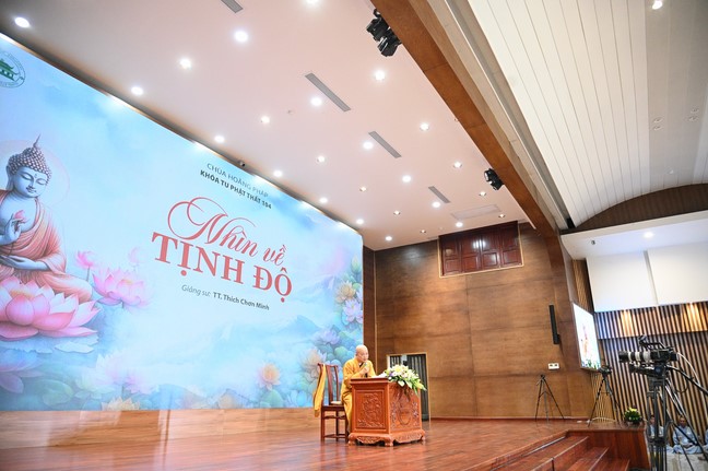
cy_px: 236
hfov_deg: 73.8
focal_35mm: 24
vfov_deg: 53.1
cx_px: 354
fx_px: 472
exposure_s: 1/160
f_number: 4
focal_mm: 24
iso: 8000
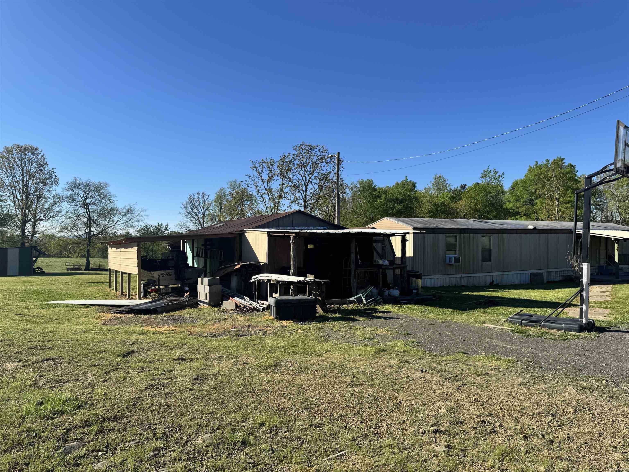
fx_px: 436
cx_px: 314
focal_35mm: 24
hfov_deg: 71.6
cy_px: 236
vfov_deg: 56.8
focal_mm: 6.76
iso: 80
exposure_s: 1/3802
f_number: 1.78
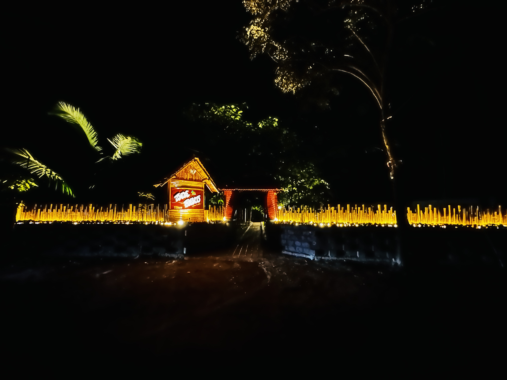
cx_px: 254
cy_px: 190
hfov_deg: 102.1
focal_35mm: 14
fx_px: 205
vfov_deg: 85.7
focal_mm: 2.22
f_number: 2.2
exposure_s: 1/8
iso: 5000
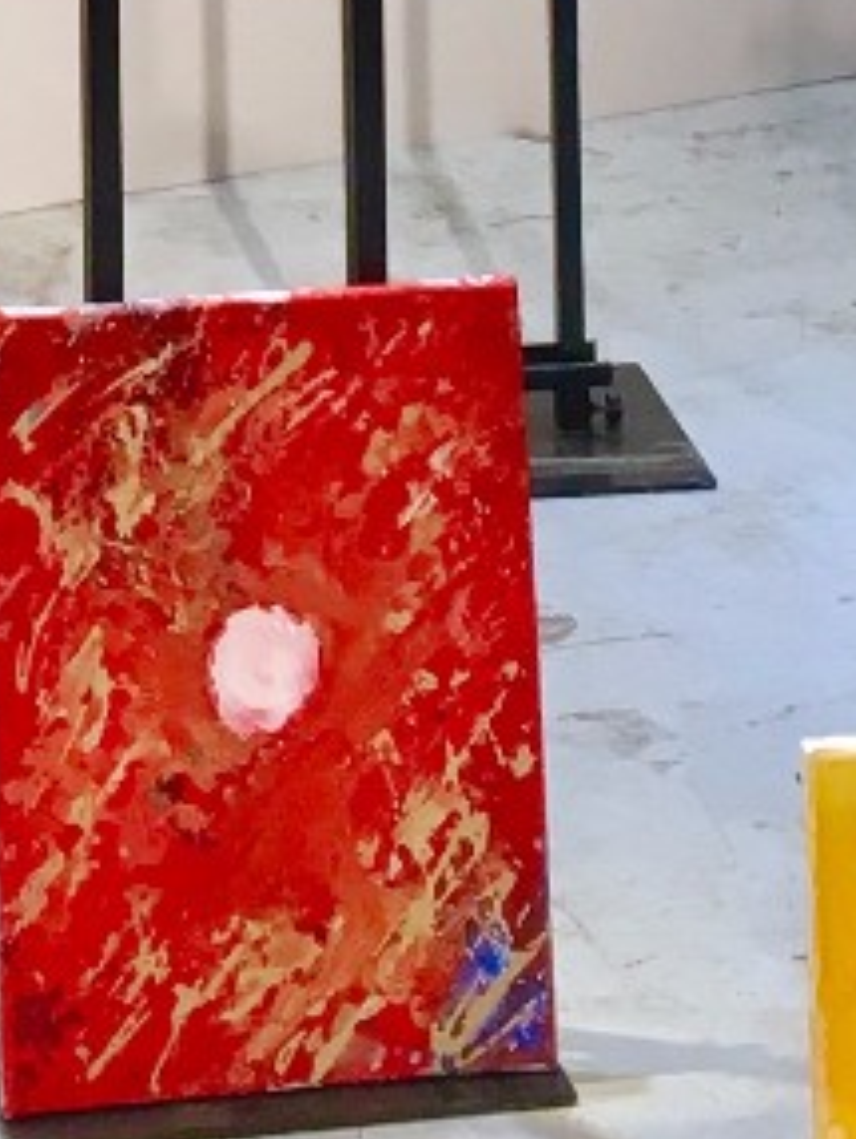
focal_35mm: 162
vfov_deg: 11.0
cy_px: -1207
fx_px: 5333
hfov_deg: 9.1
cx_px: -28
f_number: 2.2
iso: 25
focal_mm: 4.15
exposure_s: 1/33
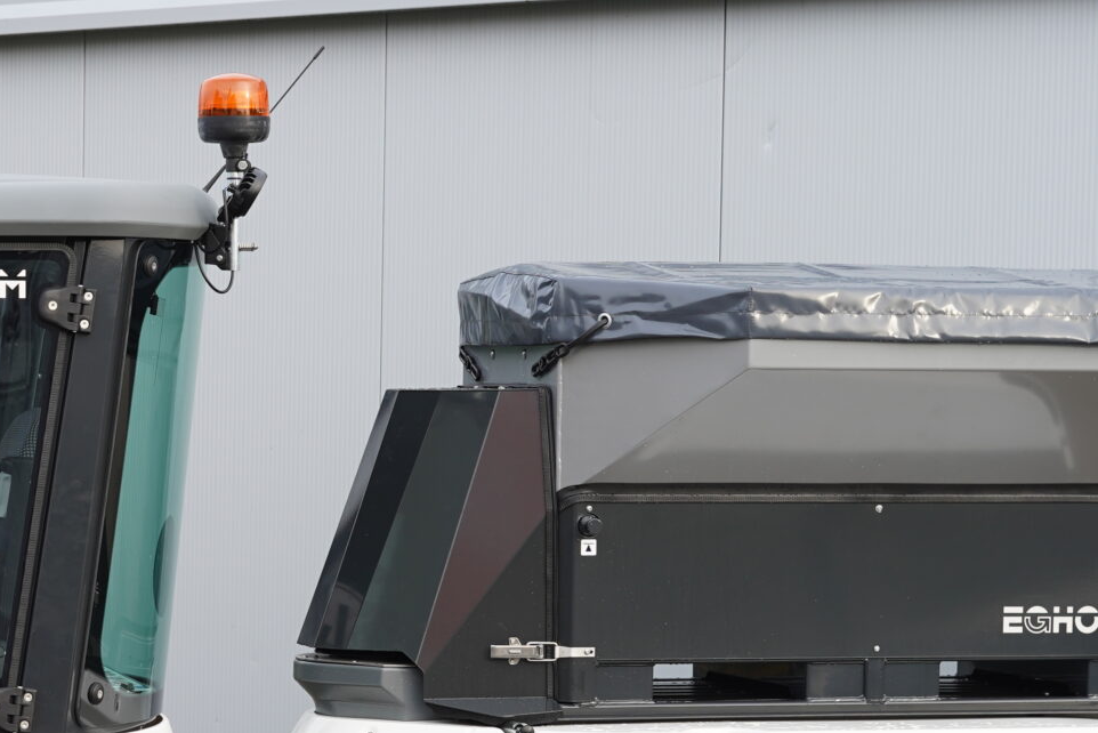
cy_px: 746
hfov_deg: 15.2
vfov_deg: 10.2
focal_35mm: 133
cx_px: 104
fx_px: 4057
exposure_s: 1/60
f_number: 5.6
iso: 100
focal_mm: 50
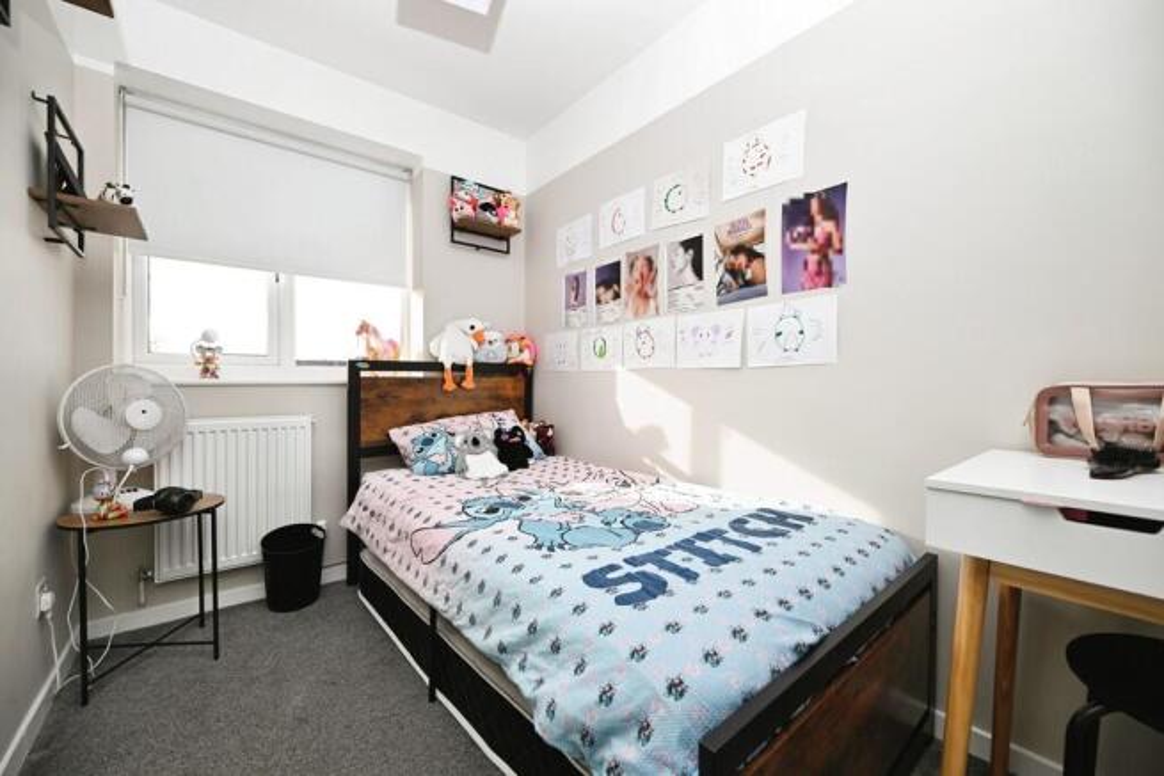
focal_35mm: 14
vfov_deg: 81.2
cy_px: 388
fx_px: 453
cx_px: 582
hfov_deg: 104.2
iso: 100
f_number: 5.6
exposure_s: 1/125
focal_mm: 14
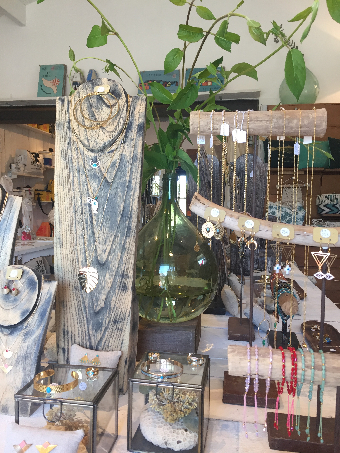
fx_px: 380
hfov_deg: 48.2
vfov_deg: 61.7
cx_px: 170
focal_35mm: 29
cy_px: 226
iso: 32
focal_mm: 4.15
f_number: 2.2
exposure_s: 1/33
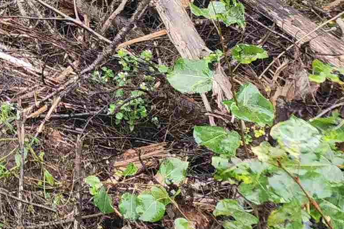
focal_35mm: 95
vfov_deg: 13.2
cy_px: -164
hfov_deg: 17.1
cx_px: -296
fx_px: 908
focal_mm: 6.4
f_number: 1.8
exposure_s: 1/120
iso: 200
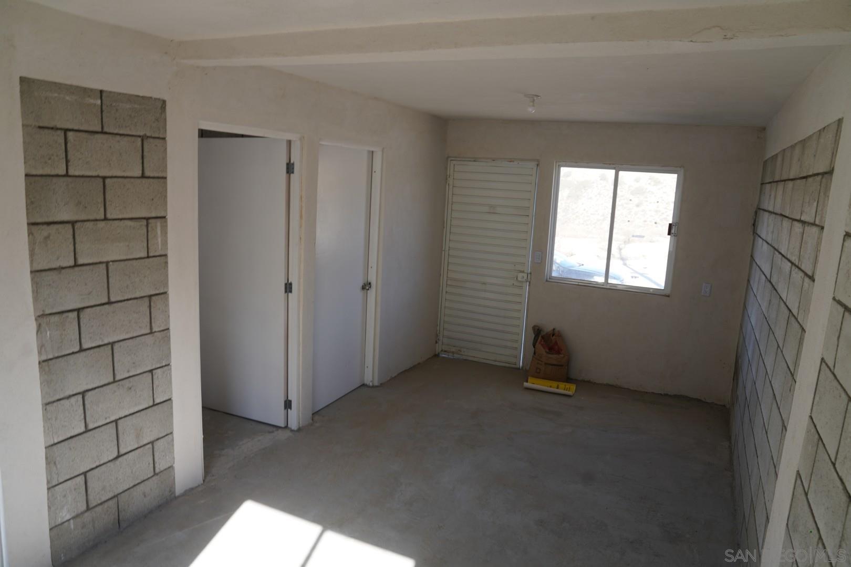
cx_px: 426
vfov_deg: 51.3
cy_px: 284
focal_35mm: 25
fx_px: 591
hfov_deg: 71.5
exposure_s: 1/80
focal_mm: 25
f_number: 4.5
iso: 100
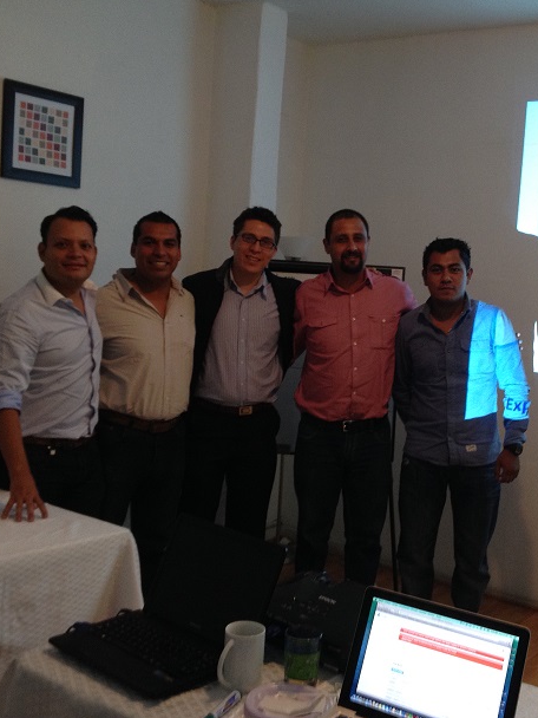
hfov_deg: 30.7
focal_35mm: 47
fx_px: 974
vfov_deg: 40.4
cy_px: 359
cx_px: 336
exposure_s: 1/20
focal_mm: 4.28
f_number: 2.4
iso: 100
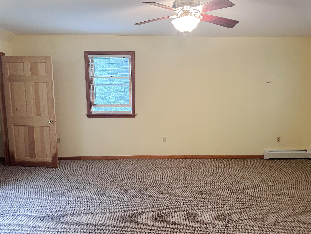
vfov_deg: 56.8
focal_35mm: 24
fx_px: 216
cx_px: 156
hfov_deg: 71.6
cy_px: 117
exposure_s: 1/60
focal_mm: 6.86
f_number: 1.78
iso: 250
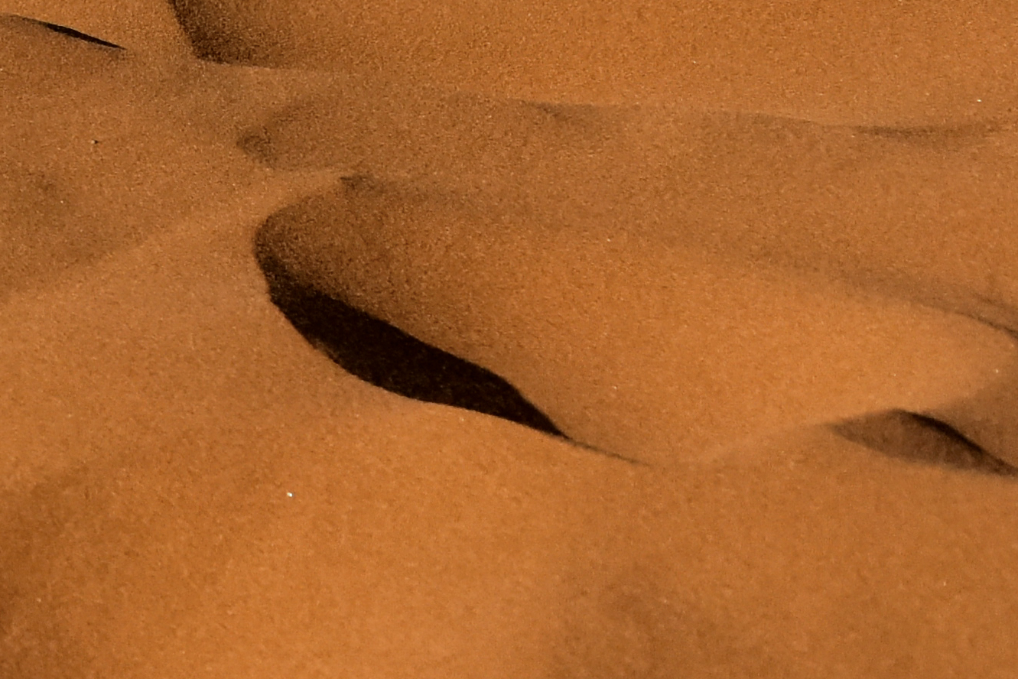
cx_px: -1571
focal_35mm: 188
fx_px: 5317
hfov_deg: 9.5
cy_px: -111
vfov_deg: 7.3
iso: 2000
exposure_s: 1/8000
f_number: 5.6
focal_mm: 34
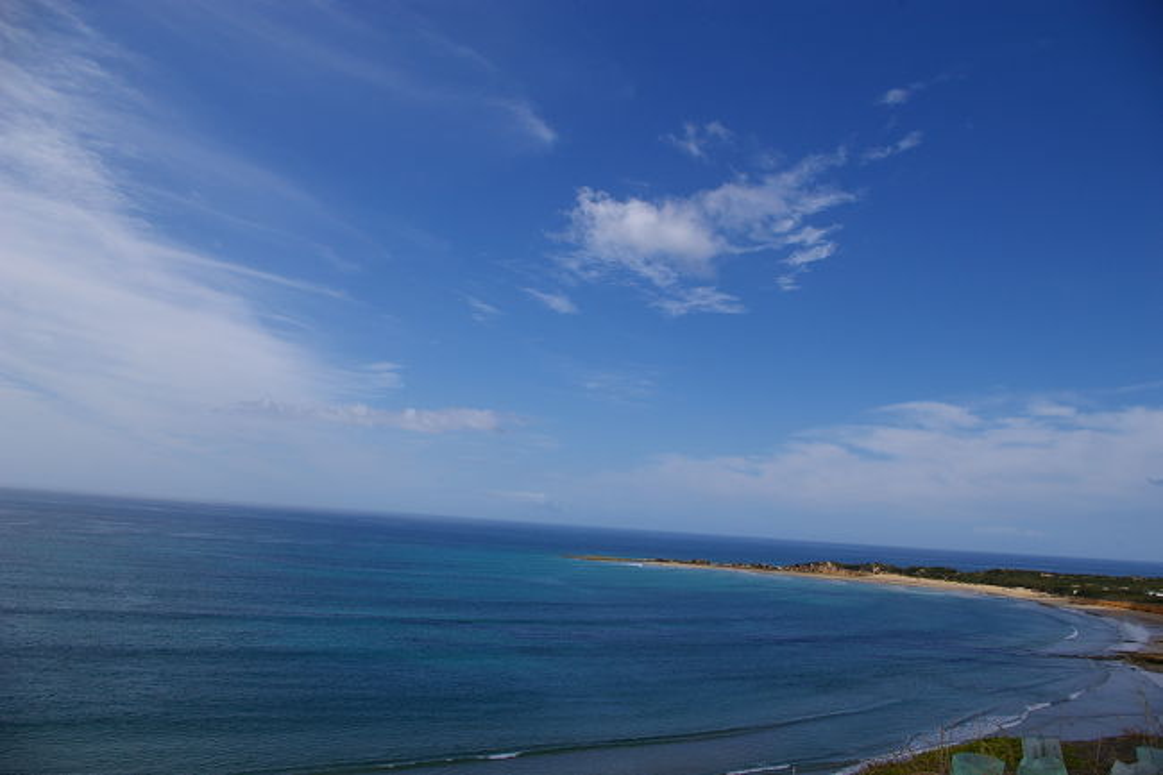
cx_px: 582
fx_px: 872
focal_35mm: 27
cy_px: 388
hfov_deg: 67.4
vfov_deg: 47.9
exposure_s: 1/350
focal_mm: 18
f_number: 11
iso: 200
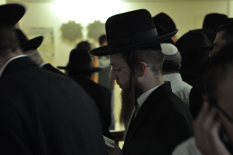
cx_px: 116
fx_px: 533
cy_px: 78
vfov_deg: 16.5
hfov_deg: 24.7
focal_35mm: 82
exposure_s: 1/30
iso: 500
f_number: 2.8
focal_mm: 55
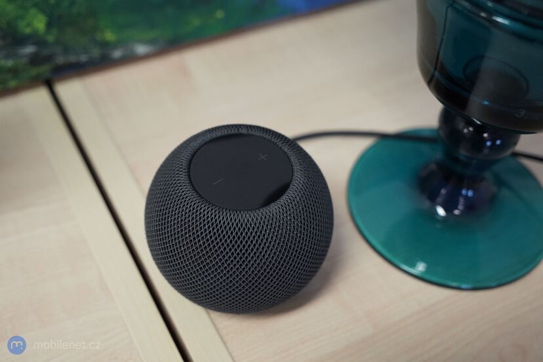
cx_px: 272
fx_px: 679
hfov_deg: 43.6
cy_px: 181
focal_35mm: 45
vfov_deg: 29.9
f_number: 4
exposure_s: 1/200
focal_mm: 45
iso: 5000
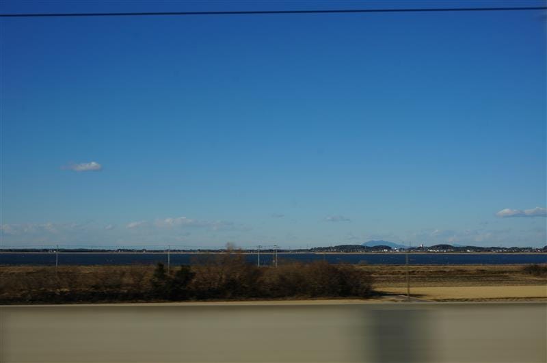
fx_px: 706
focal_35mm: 46
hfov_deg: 42.4
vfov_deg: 28.9
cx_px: 274
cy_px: 182
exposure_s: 1/100
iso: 100
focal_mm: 31
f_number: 13
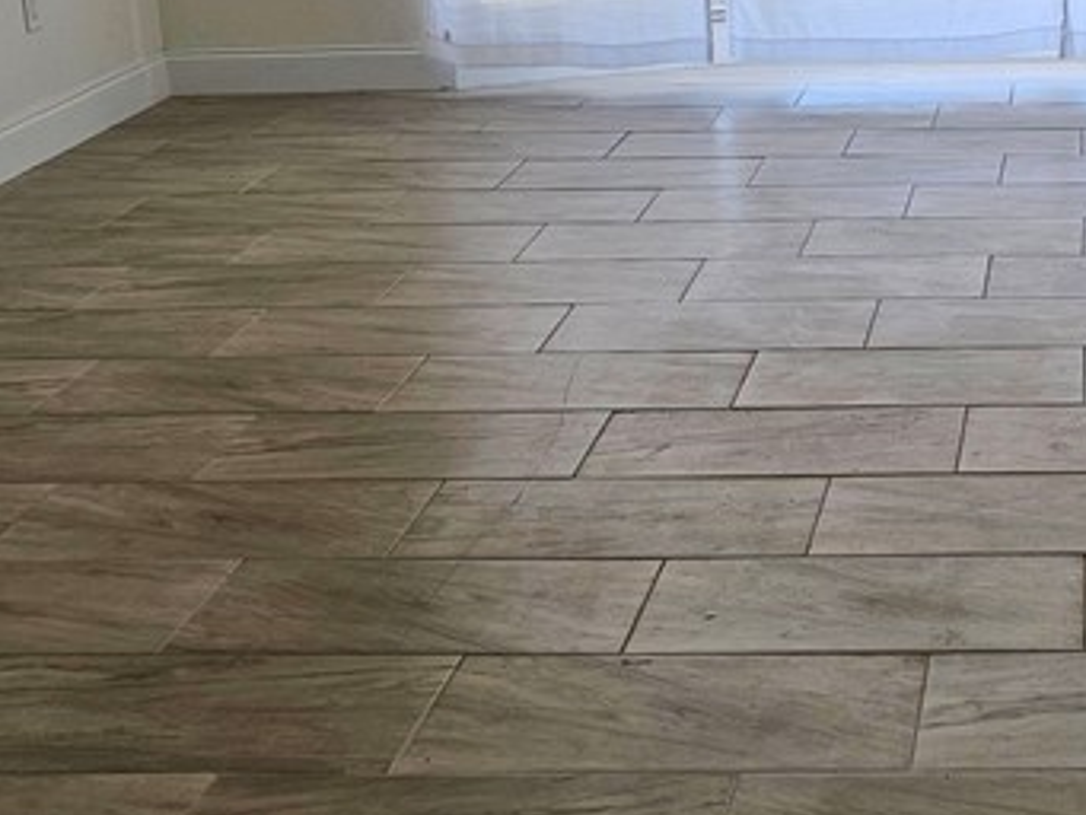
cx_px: 1067
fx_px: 2165
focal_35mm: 69
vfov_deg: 21.0
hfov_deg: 26.7
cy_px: 146
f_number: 1.7
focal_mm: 6.3
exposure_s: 1/120
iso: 25
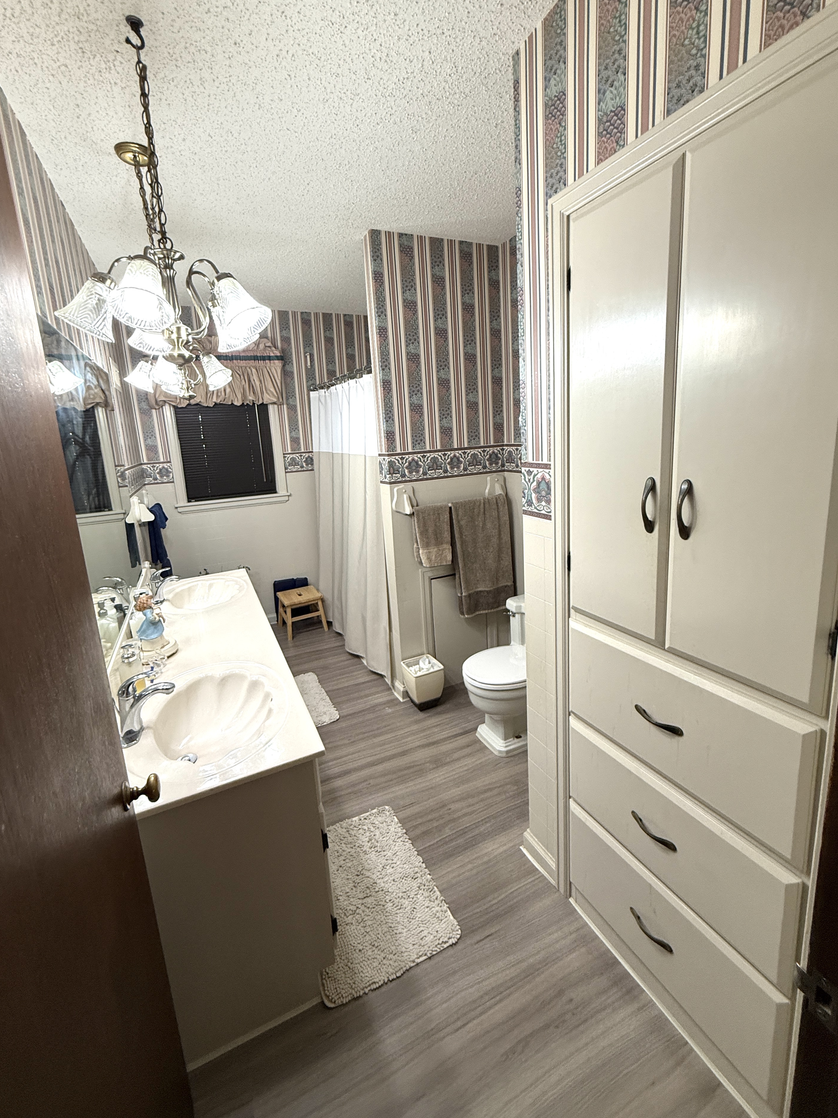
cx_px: 408
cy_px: 526
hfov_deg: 81.7
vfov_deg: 98.1
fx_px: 484
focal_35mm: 15
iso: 200
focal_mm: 2.22
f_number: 2.2
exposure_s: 1/60
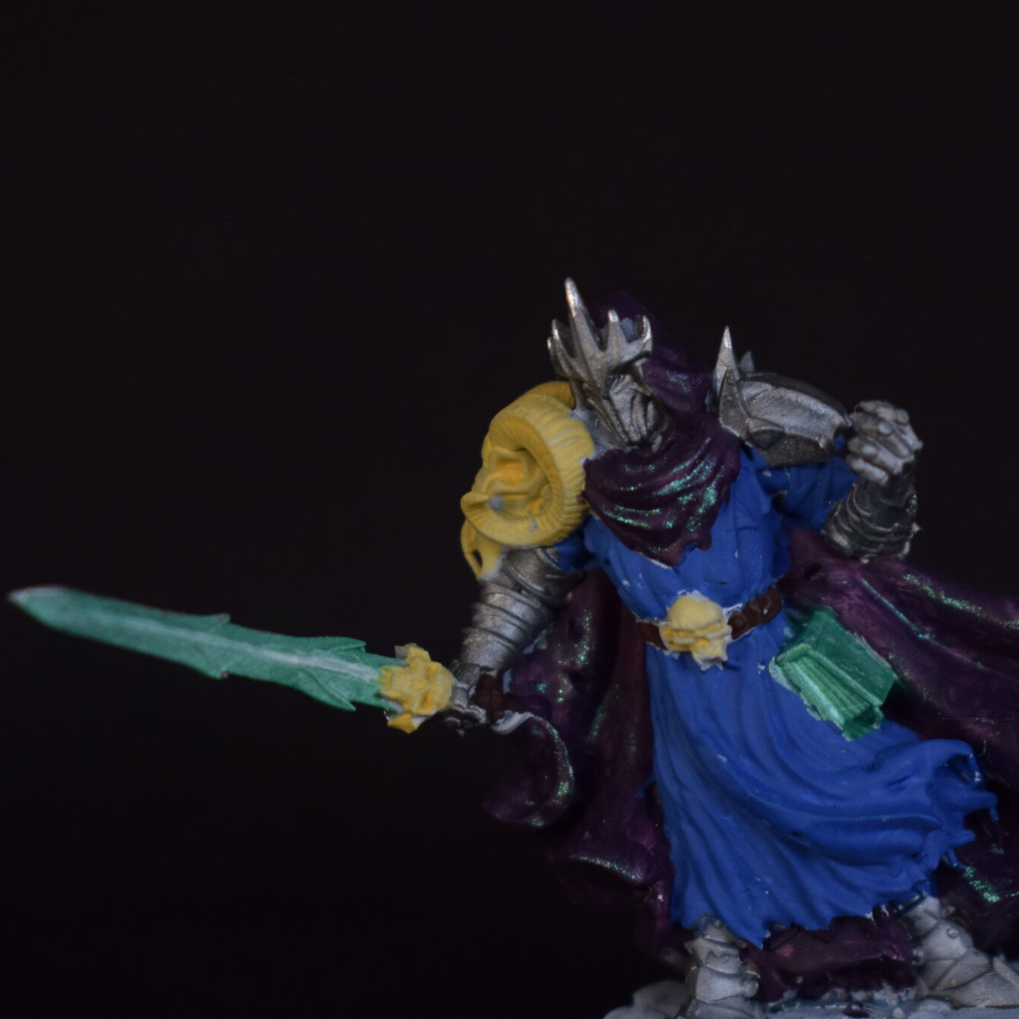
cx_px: 751
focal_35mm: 133
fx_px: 4423
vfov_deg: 13.1
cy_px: 603
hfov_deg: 13.1
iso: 400
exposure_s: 1/30
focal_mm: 55
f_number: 5.6
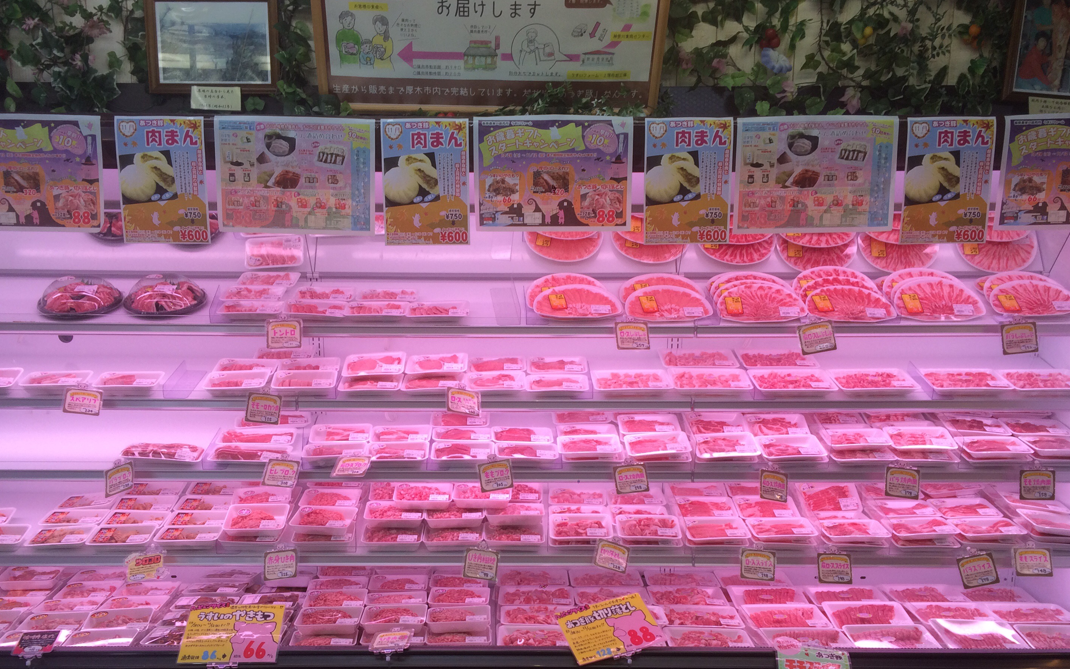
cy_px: 429
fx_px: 1021
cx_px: 503
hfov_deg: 55.3
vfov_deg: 36.0
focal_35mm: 35
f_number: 2.2
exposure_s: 1/120
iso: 32
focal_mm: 4.15
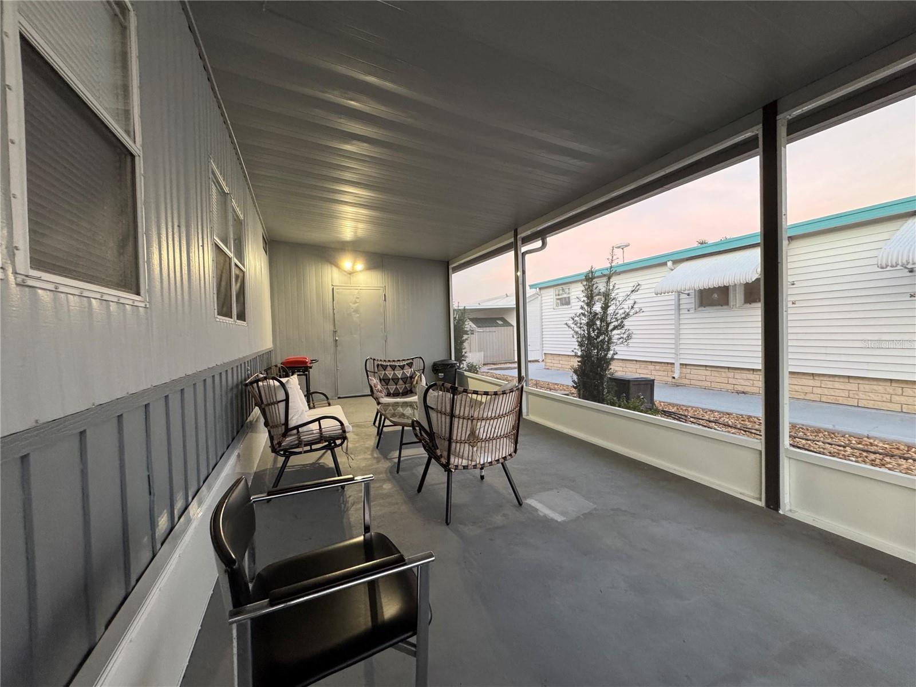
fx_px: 370
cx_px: 458
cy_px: 344
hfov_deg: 102.1
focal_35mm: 14
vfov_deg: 85.7
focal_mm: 2.22
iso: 320
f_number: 2.2
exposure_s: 1/60
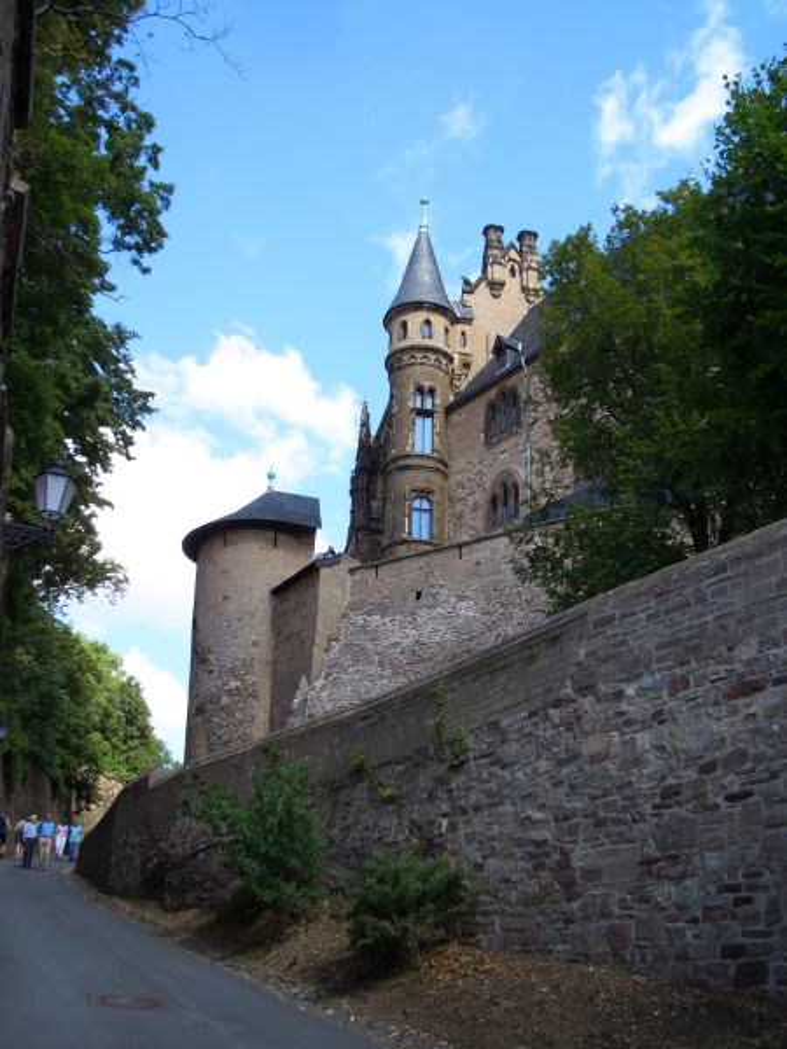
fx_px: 1061
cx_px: 394
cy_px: 524
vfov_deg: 52.6
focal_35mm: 35
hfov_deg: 40.7
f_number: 4.3
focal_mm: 5.8
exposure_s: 1/200
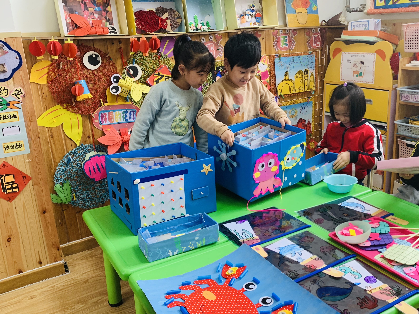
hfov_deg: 55.1
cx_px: 240
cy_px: 153
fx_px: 399
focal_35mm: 33
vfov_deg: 42.9
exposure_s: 1/60
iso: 100
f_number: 1.8
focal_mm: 4.25
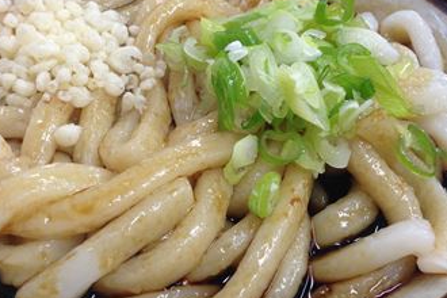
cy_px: 124
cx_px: 188
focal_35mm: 52
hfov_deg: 38.1
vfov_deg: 26.0
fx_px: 646
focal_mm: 4.12
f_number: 2.4
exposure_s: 1/24
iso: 50
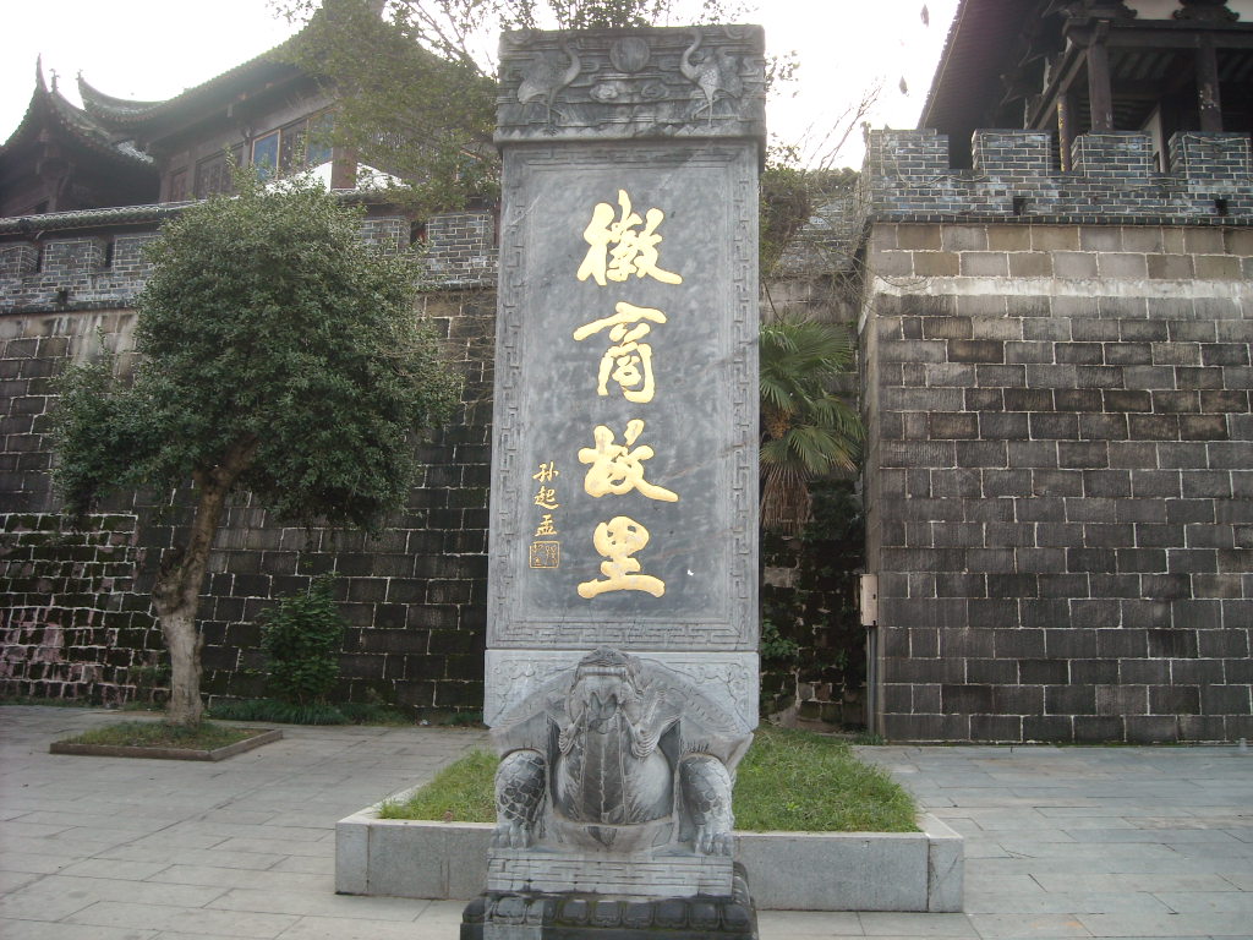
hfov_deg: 52.6
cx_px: 626
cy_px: 470
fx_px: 1267
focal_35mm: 35
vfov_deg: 40.7
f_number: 2.8
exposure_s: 1/64
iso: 64
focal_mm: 5.7
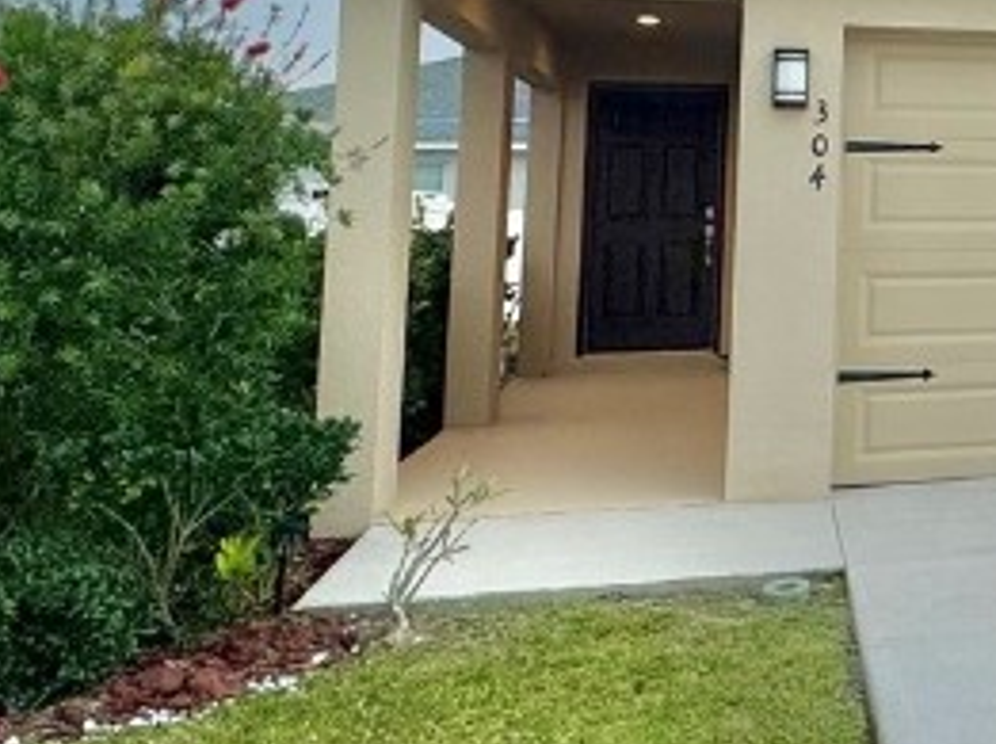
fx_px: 1580
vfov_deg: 25.7
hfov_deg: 26.9
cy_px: 72
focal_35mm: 55
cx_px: 1420
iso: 40
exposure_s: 1/99
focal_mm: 2.22
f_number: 2.2
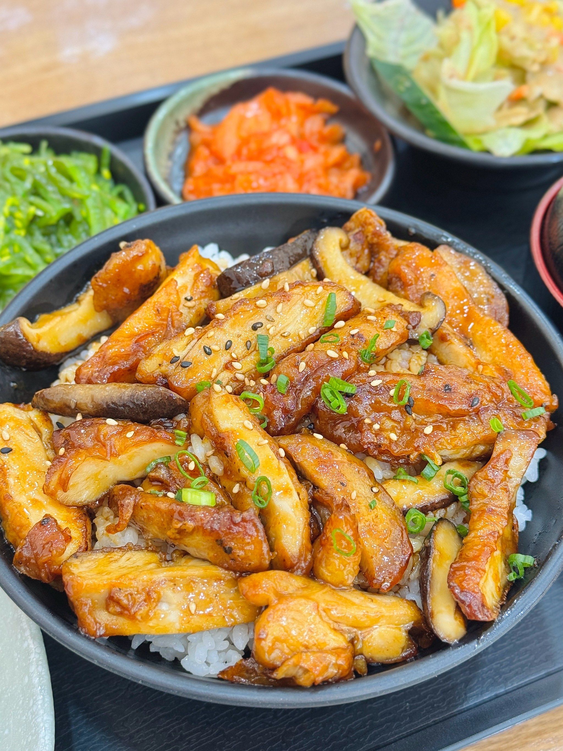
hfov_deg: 30.3
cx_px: 282
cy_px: 376
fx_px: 1041
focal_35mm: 48
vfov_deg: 39.7
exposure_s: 1/50
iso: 64
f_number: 1.78
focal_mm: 6.76
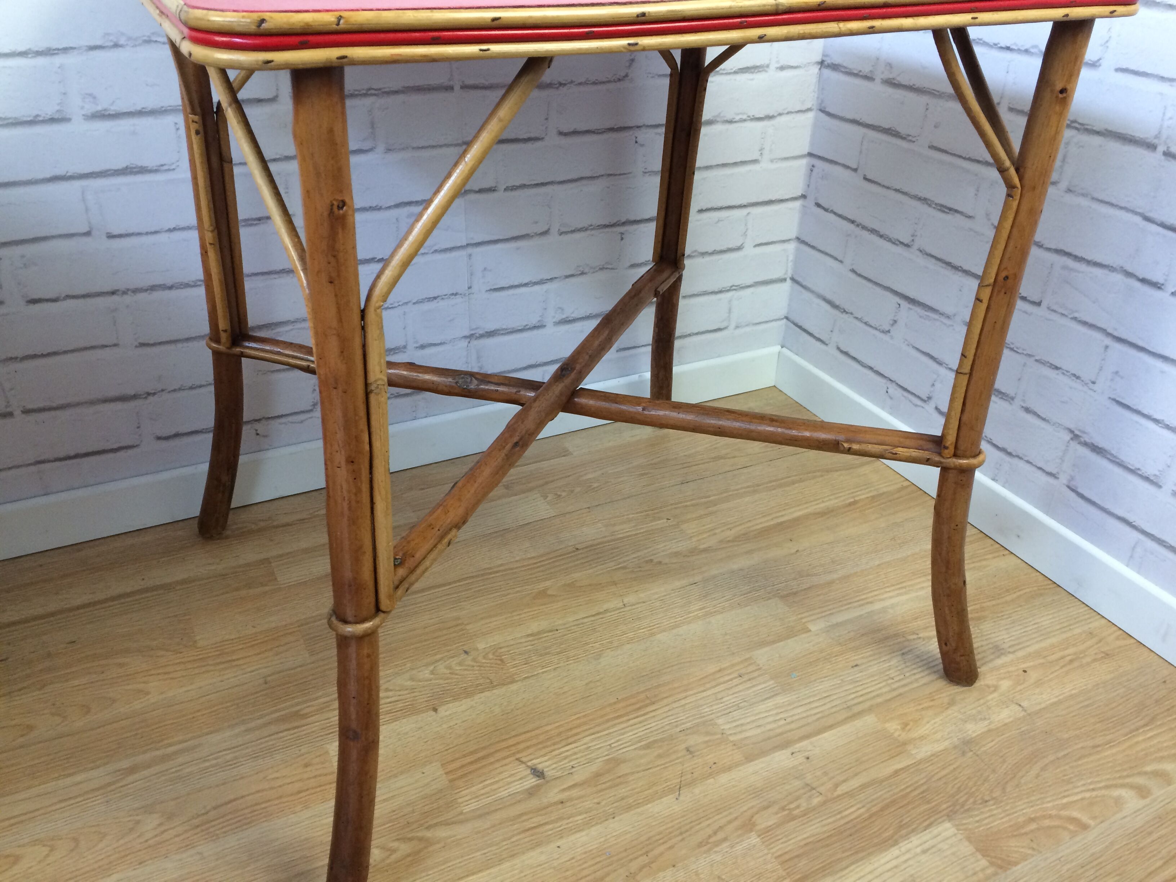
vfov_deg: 48.2
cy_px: 441
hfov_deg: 61.7
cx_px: 588
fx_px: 985
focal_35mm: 29
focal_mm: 4.15
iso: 80
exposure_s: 1/33
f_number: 2.2
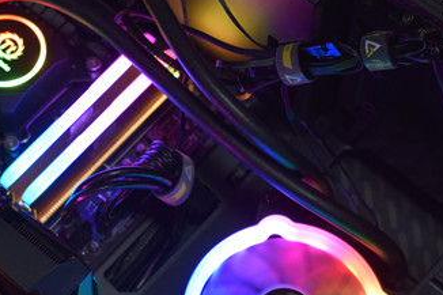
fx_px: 1980
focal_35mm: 161
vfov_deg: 8.5
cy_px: 201
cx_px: 122
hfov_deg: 12.7
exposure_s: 1/60
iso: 800
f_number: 2.8
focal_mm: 50
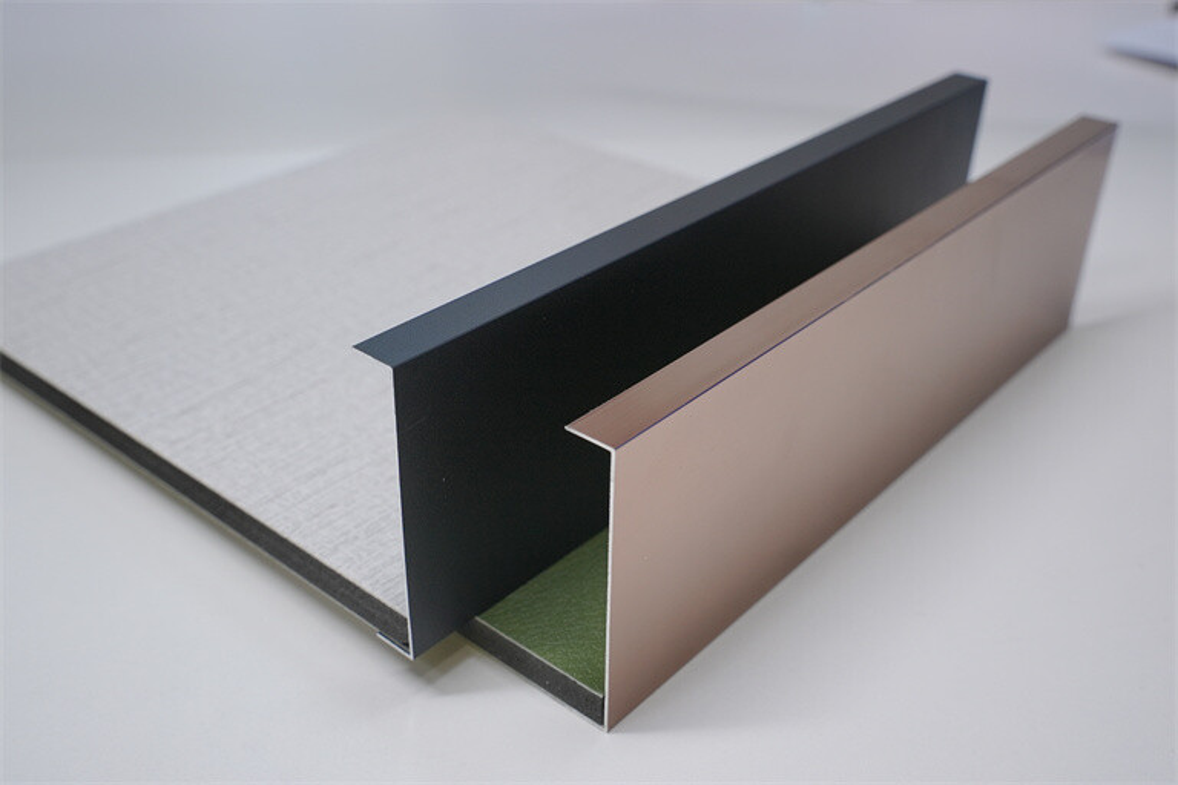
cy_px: 392
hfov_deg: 51.9
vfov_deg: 35.9
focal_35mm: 37
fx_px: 1211
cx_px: 589
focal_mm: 37
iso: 800
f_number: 9
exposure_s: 1/60
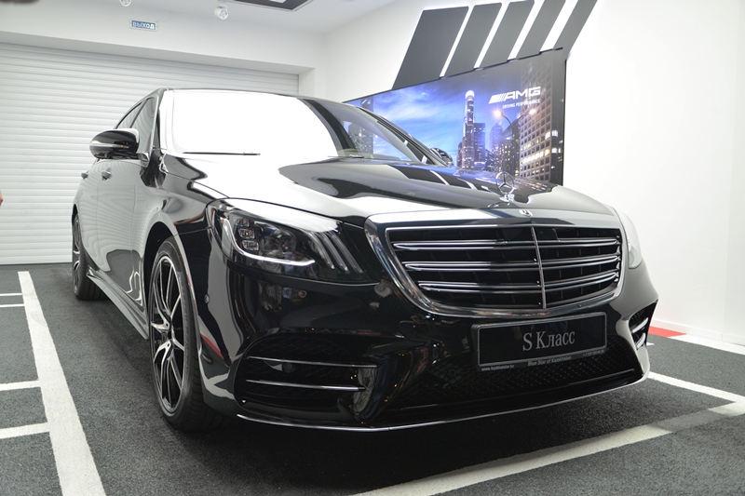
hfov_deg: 59.5
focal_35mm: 32
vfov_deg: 41.7
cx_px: 372
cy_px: 248
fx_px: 652
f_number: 4
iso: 640
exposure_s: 1/60
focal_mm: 21
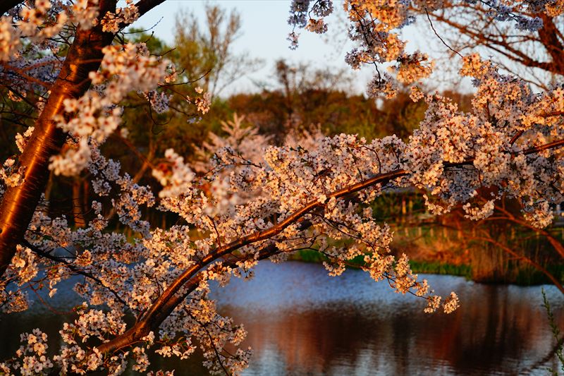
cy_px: 188
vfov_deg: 17.1
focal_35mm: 80
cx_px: 282
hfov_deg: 25.4
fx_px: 1253
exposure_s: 1/90
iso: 125
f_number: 5.6
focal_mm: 80
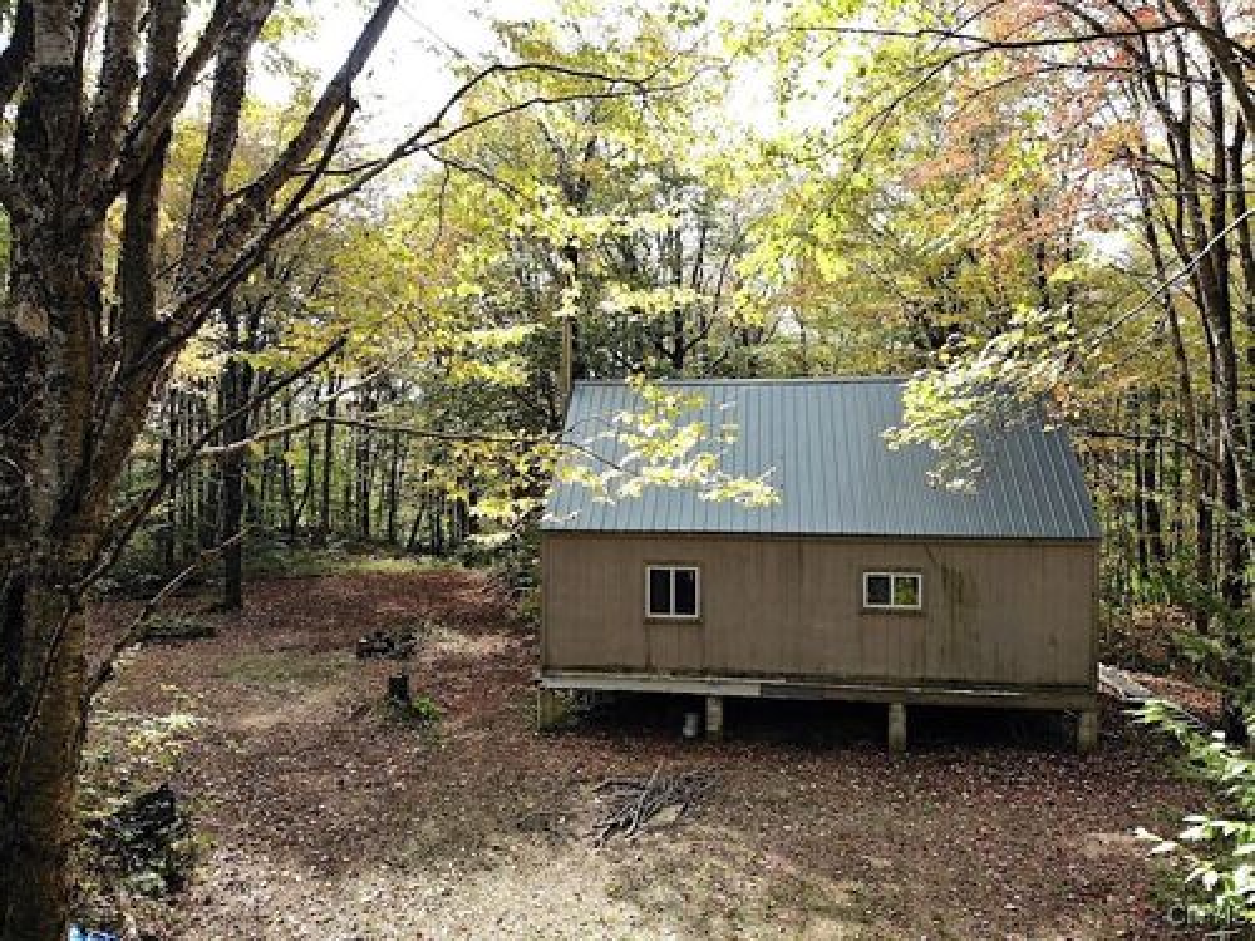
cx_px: 628
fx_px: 870
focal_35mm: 24
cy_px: 470
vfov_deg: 56.8
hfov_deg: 71.6
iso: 100
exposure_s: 1/148
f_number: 2.8
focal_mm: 4.5
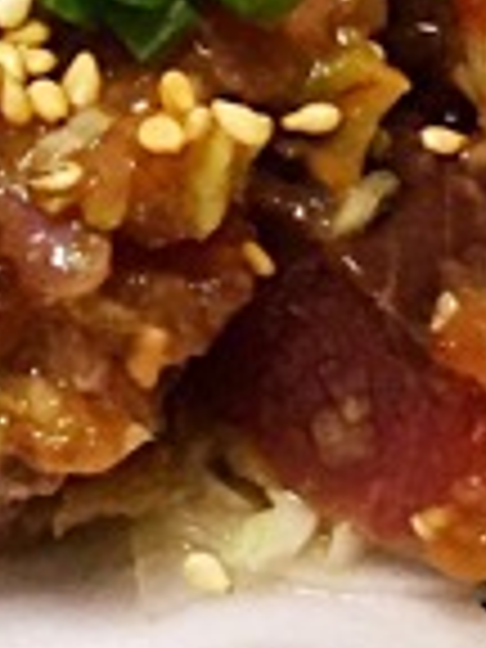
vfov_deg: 10.1
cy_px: -144
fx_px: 3613
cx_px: -284
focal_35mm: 193
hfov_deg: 7.5
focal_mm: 4.15
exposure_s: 1/30
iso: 100
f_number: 2.2
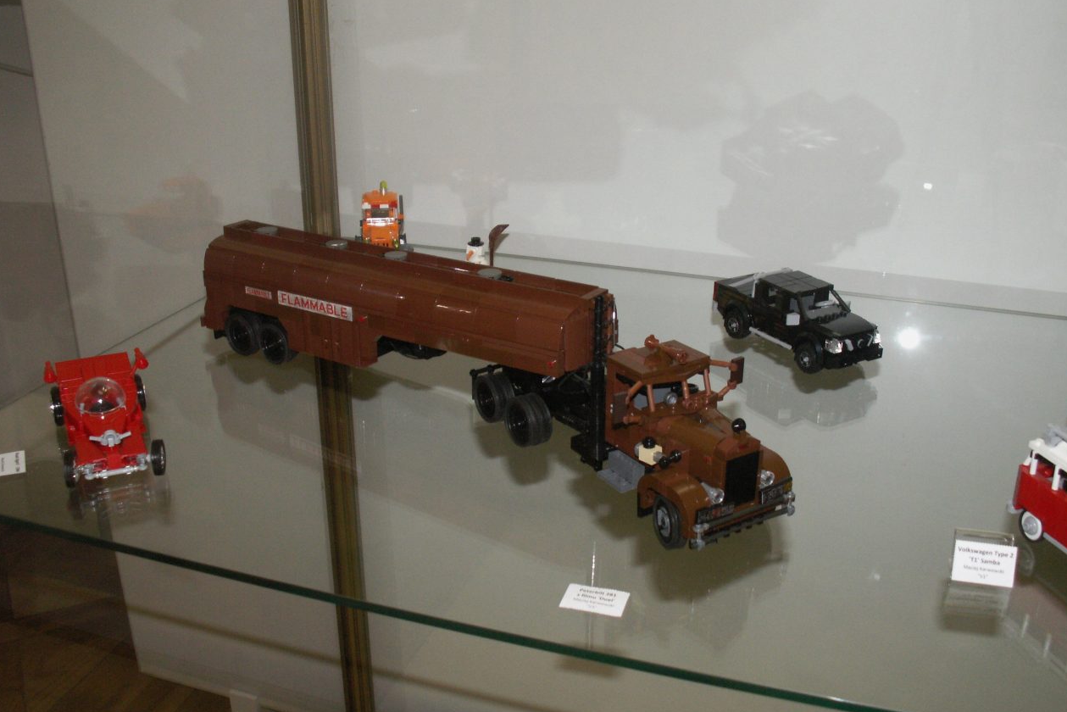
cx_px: 536
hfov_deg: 51.9
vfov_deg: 36.0
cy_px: 362
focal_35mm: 37
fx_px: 1097
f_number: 2.8
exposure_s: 1/60
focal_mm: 5.86
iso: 160
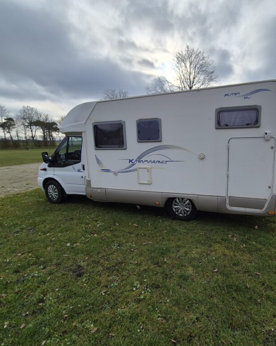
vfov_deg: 89.6
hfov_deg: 75.3
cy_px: 173
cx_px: 176
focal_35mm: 17
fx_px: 174
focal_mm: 2.2
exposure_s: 1/2248
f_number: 2.2
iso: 50
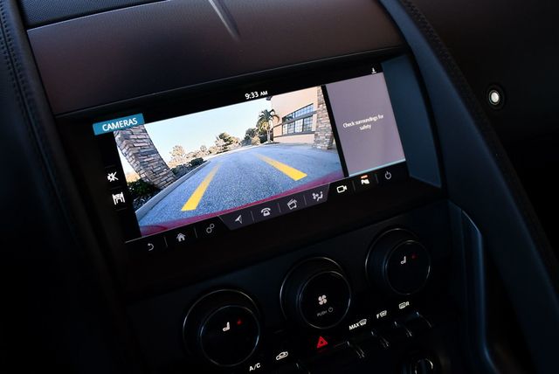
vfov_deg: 36.9
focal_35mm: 36
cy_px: 187
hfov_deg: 53.1
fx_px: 559
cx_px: 280
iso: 450
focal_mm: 18
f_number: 3.5
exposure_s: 1/250
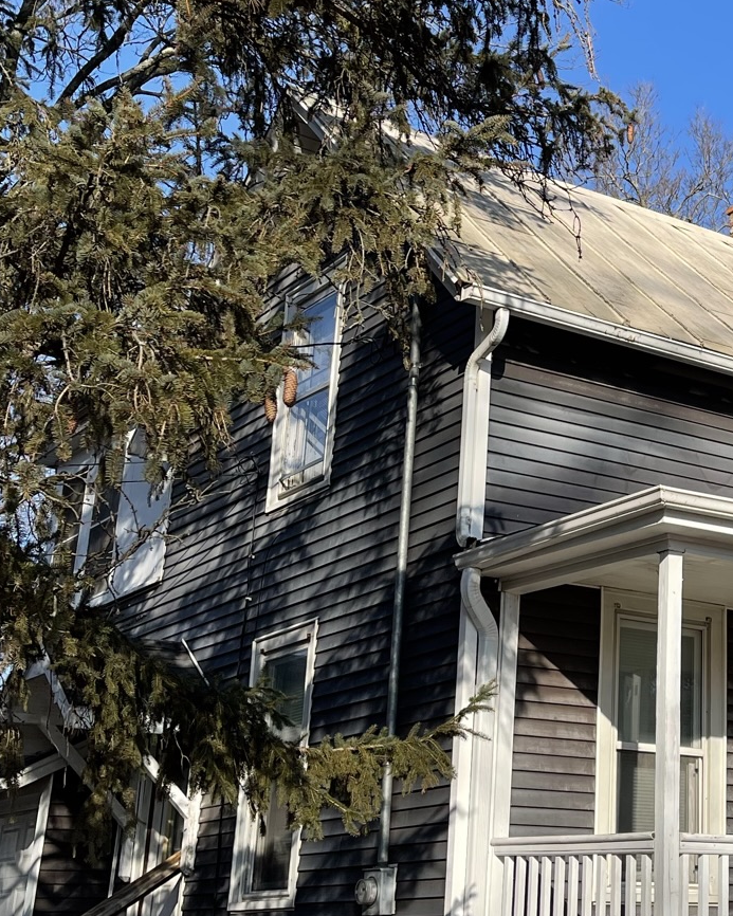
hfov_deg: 24.2
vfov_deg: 31.4
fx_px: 1627
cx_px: 738
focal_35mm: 60
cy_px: 378
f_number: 1.6
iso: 32
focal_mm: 5.1
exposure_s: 1/2924
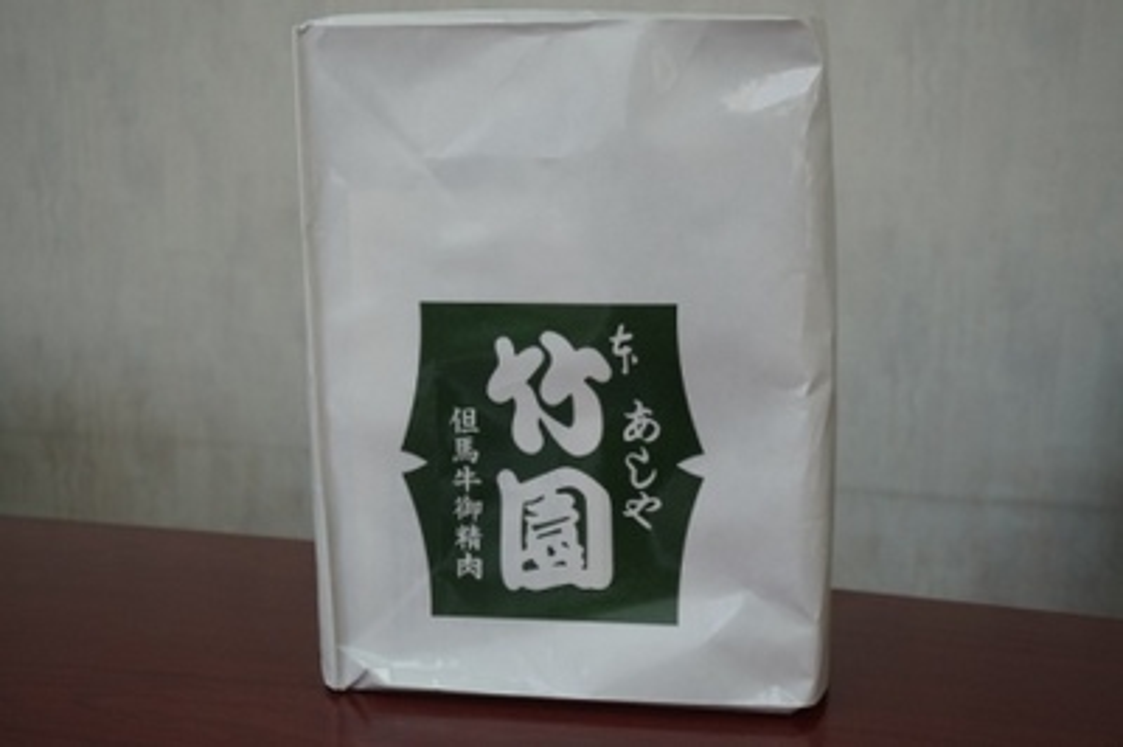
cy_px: 374
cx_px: 562
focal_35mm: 48
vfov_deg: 28.0
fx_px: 1496
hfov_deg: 41.1
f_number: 5
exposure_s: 1/160
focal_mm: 32
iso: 400
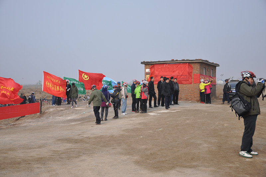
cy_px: 88
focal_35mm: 48
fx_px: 354
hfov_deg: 41.2
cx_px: 133
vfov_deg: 28.0
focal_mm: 32
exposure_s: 1/1000
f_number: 4.2
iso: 200
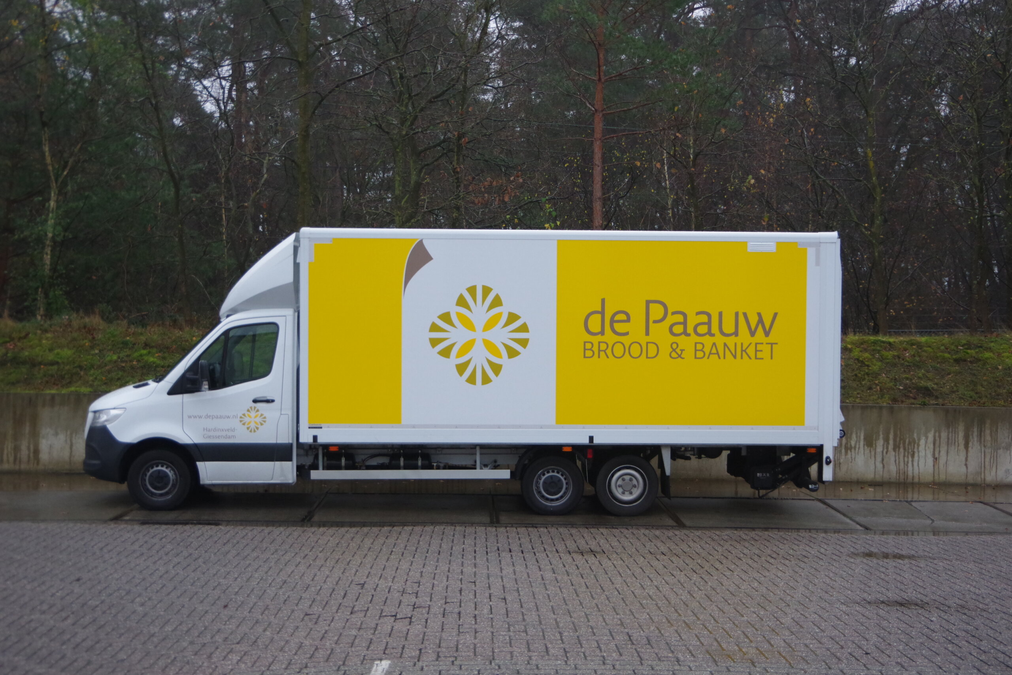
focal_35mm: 42
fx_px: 1181
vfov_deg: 31.9
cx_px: 506
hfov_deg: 46.4
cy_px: 338
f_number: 4
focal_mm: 28
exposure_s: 1/60
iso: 1600
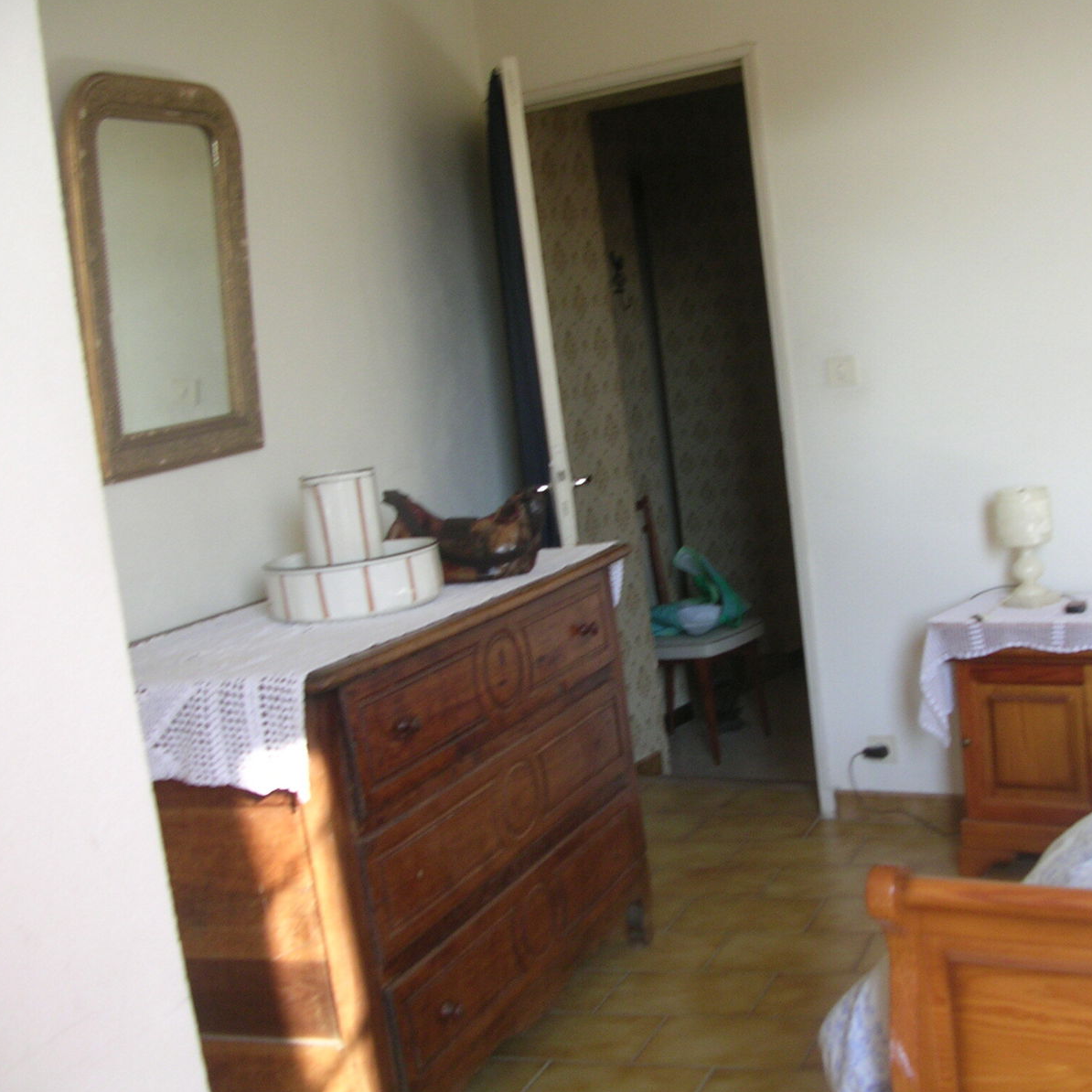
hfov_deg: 37.3
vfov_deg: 37.6
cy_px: 545
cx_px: 691
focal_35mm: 45
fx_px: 1606
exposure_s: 1/36.6
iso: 100
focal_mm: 5.8
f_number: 2.8
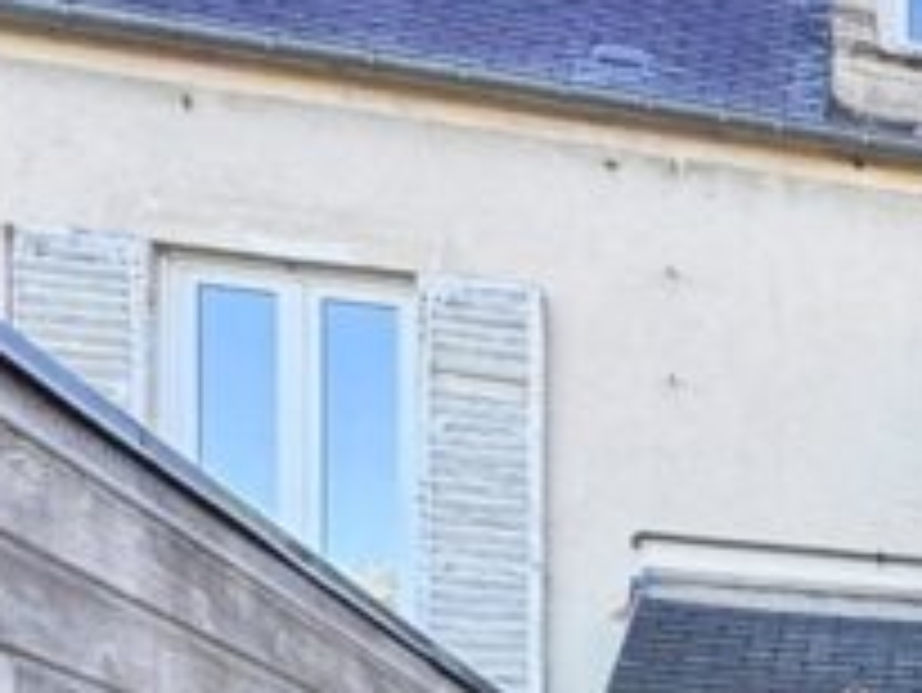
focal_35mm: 82
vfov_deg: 16.5
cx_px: 2064
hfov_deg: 15.8
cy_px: 1030
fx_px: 2185
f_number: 2.2
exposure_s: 1/147
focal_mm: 2.22
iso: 40
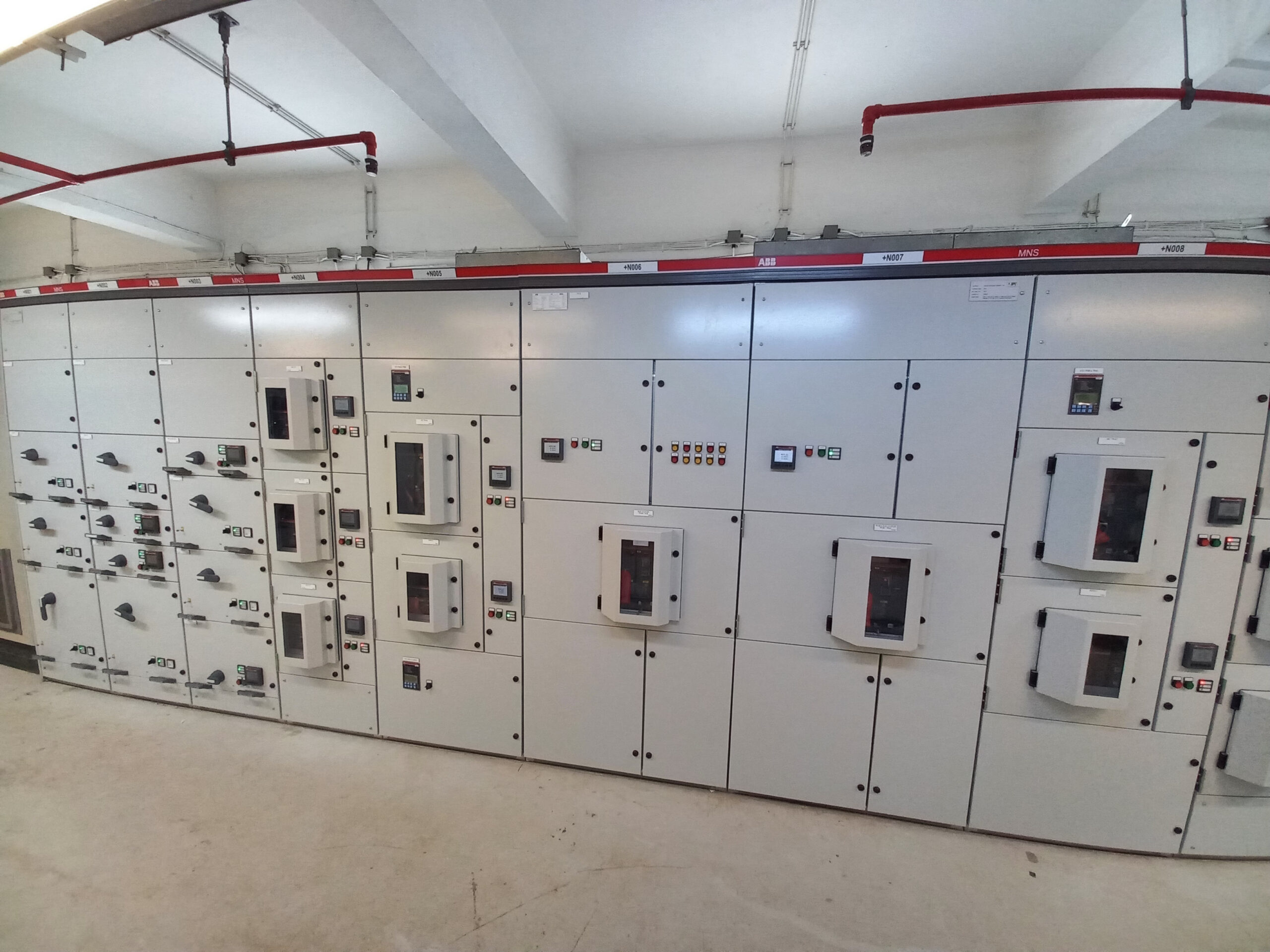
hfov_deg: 106.2
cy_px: 476
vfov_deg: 89.9
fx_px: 477
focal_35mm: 13
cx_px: 635
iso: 80
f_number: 2.2
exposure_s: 1/50
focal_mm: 1.42
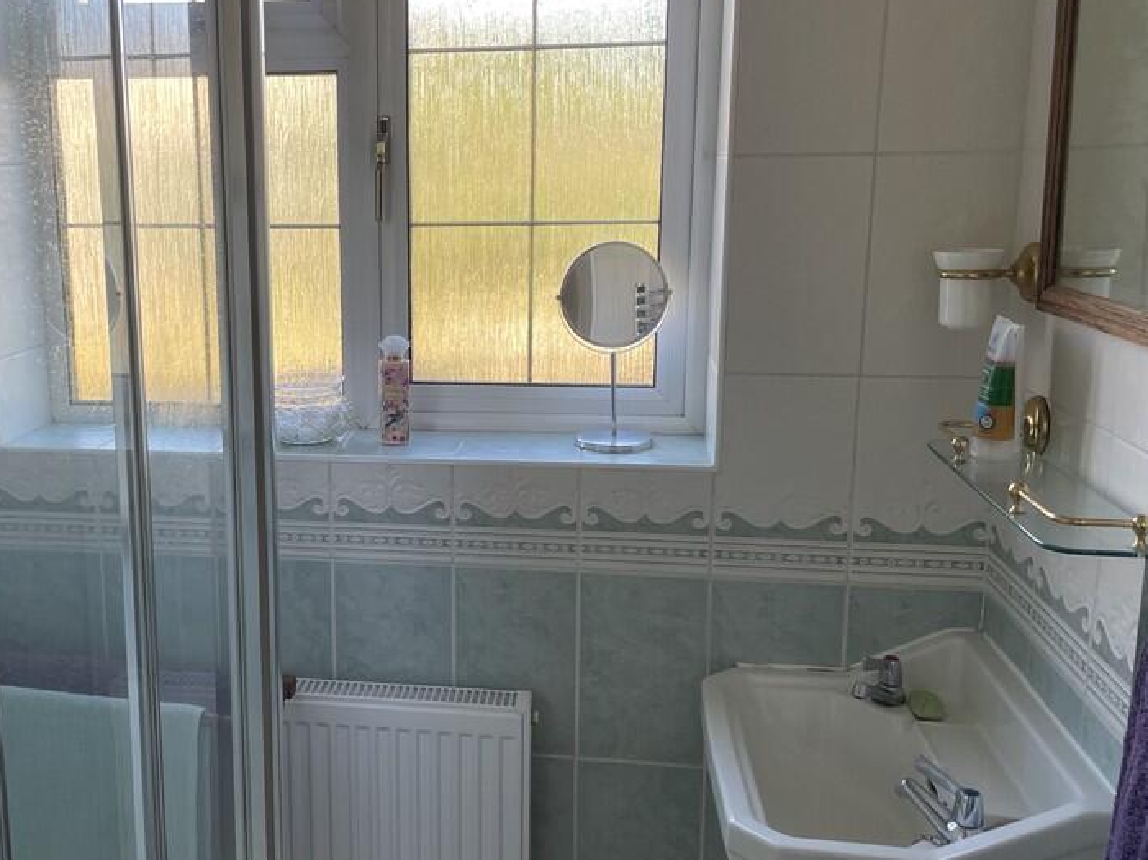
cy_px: 426
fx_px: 1260
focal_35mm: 38
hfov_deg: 48.3
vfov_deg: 37.7
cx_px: 401
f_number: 1.6
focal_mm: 4.2
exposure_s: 1/121
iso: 40
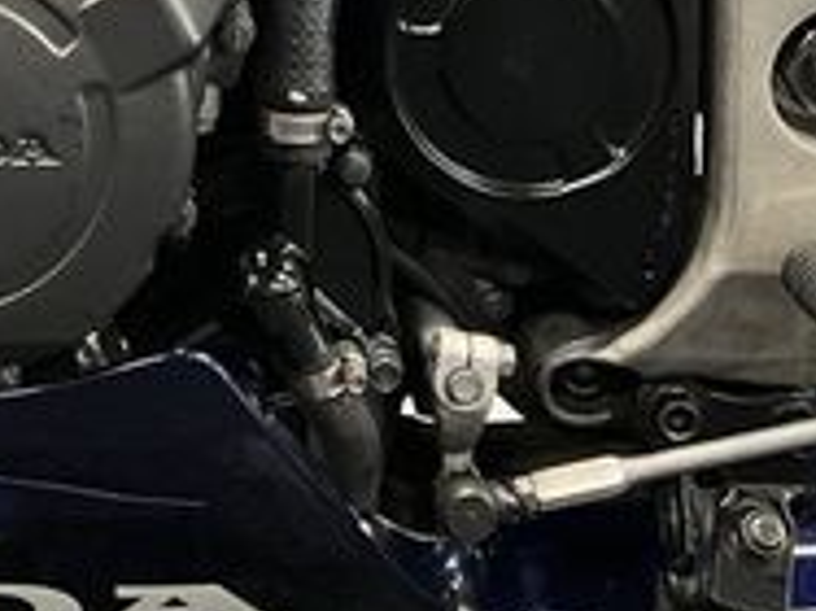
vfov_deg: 15.3
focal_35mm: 89
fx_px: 2097
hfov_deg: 21.3
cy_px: -314
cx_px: 13
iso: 400
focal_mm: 5.1
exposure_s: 1/33
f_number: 1.6
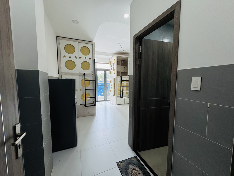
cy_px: 88
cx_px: 117
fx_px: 95
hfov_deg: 102.1
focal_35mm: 14
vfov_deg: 85.7
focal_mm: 2.22
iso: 40
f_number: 2.2
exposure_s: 1/135
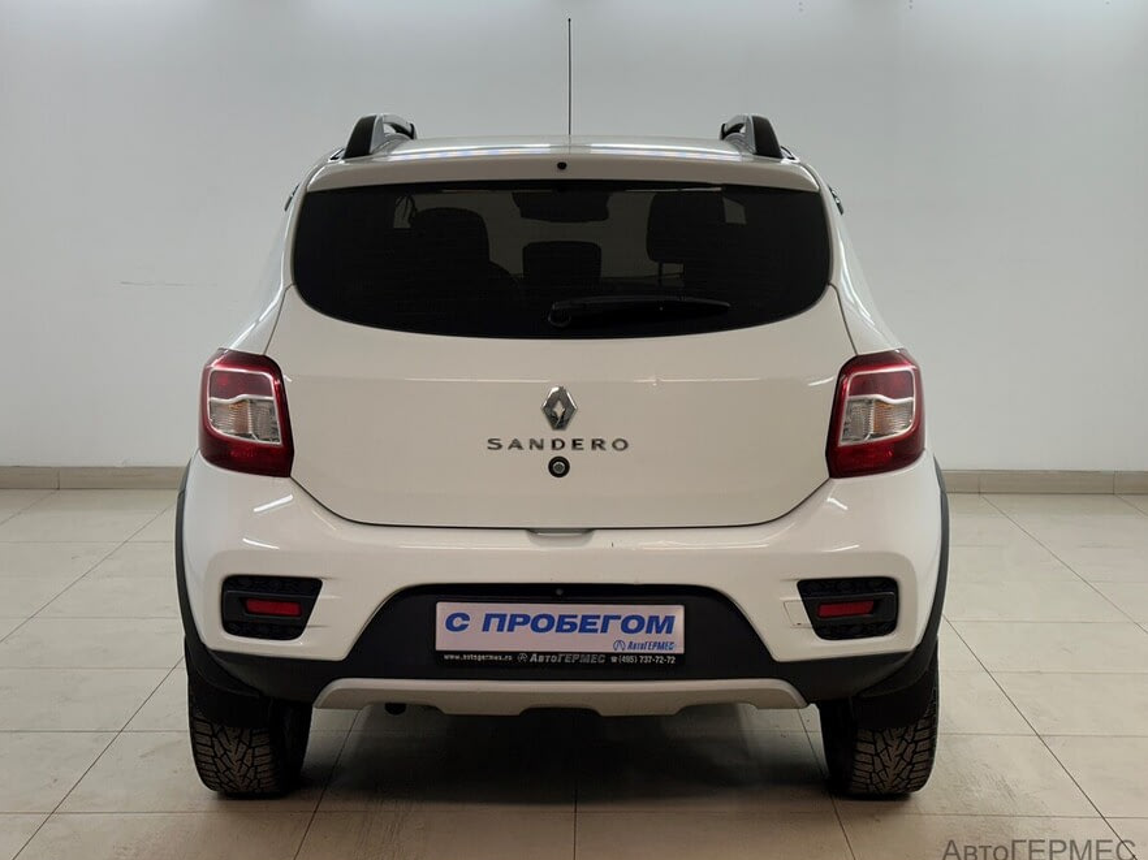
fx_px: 1625
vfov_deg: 29.7
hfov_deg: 38.9
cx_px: 564
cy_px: 438
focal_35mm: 49
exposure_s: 1/100
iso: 64
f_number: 1.78
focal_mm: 6.86
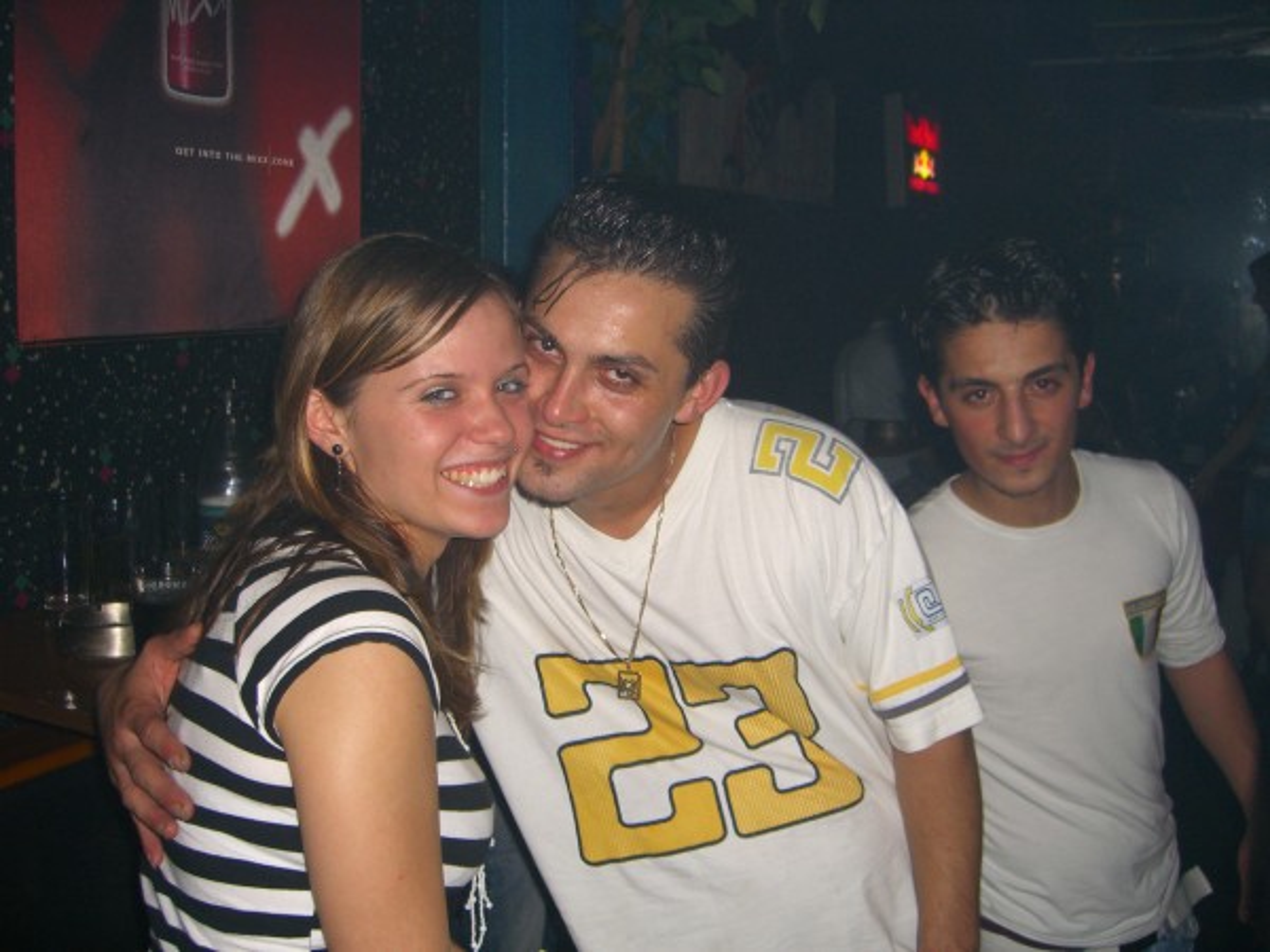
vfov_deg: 37.7
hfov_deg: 49.0
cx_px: 635
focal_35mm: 38
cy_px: 476
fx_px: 1394
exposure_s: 1/60
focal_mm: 7.9
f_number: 2.8
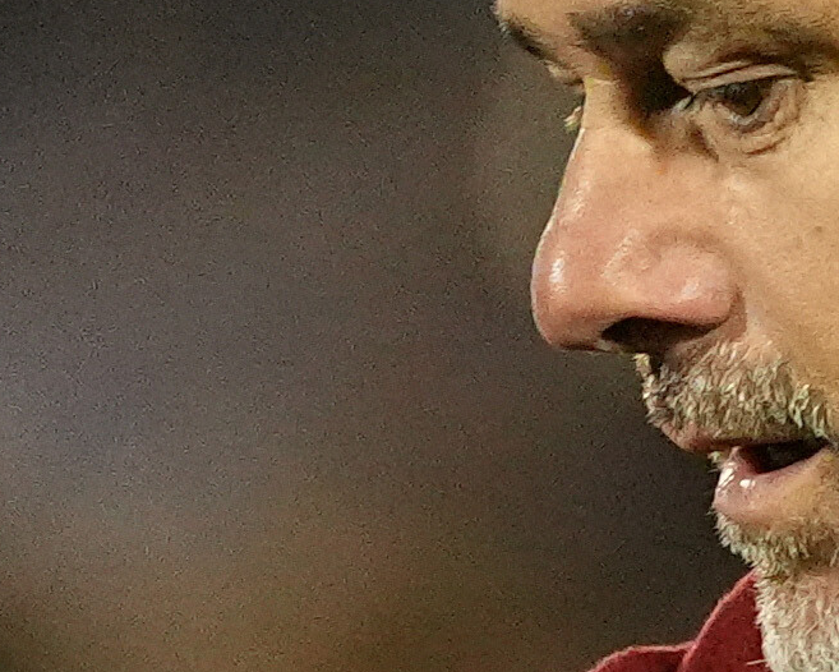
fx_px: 127670
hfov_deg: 0.4
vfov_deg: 0.3
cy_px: 1568
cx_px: 1064
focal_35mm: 5140
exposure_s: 1/1600
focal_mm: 600
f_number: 4
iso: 6400
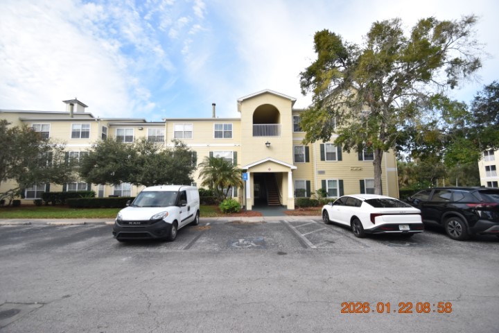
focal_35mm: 15
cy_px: 166
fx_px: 208
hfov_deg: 100.4
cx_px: 250
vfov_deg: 77.3
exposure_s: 1/2000
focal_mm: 10
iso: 800
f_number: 3.5
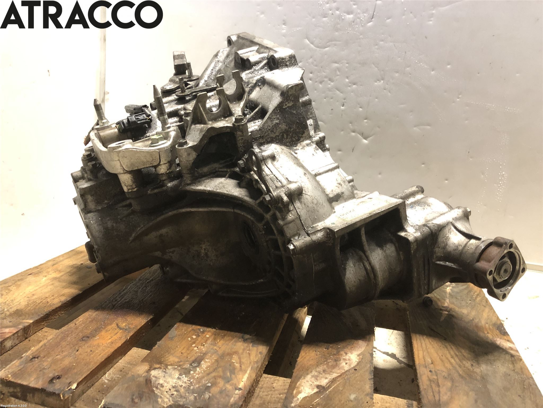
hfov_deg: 63.4
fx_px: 439
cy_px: 204
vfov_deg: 49.7
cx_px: 272
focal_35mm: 28
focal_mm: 3.99
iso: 100
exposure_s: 1/4
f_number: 1.8
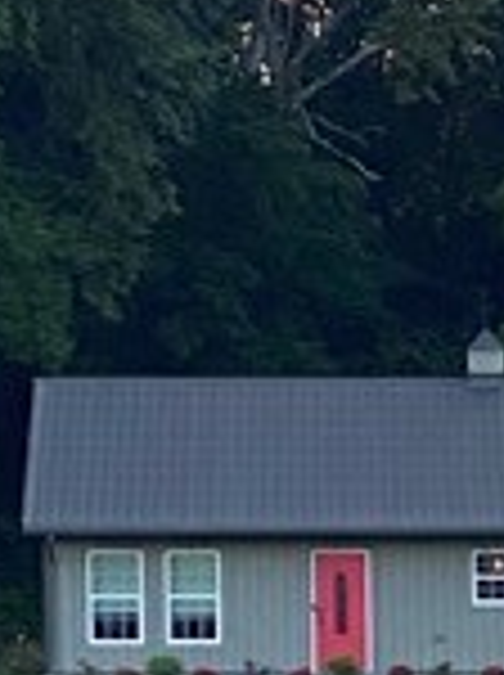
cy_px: 1084
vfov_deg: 5.5
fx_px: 6911
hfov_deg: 4.1
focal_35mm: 355
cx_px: 904
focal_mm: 6
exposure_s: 1/282
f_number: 2
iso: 20
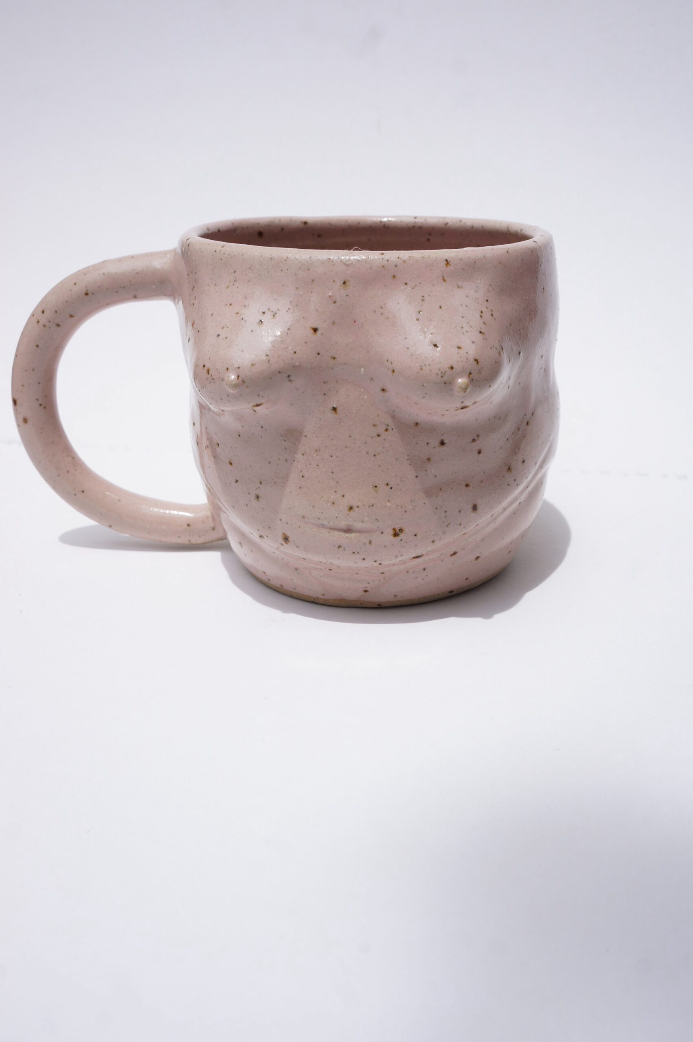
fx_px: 1070
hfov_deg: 35.9
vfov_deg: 51.9
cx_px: 346
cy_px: 521
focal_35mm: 37
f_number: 10
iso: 100
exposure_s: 1/200
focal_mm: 25
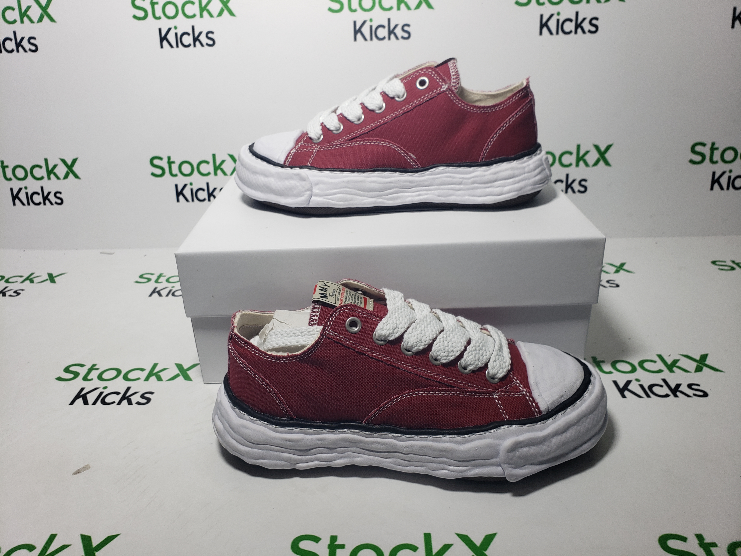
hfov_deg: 67.3
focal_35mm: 26
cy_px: 278
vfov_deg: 53.1
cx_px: 370
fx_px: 557
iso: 50
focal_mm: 4.3
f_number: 2.4
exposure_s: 1/232
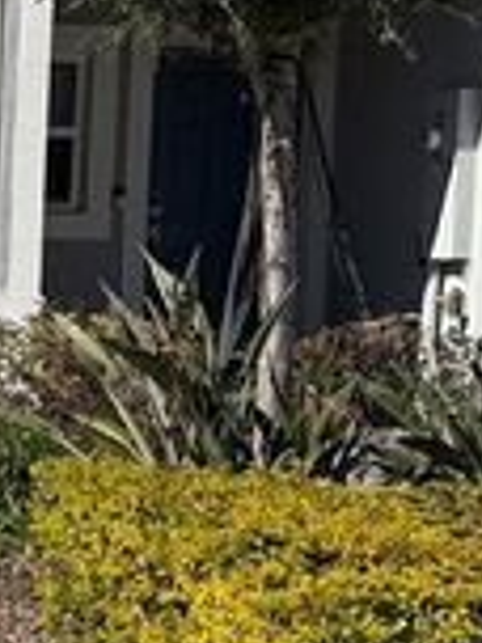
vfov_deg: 18.7
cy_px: 349
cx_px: -402
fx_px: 1949
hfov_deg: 12.7
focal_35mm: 105
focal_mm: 6.76
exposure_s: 1/5714
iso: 80
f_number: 1.78
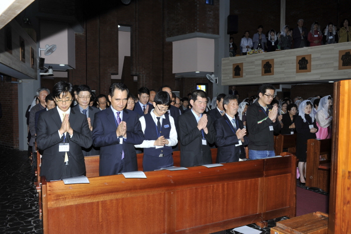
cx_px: 176
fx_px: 312
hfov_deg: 58.7
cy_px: 117
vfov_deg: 41.1
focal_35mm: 32
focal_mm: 32
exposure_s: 1/60
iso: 200
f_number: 7.1
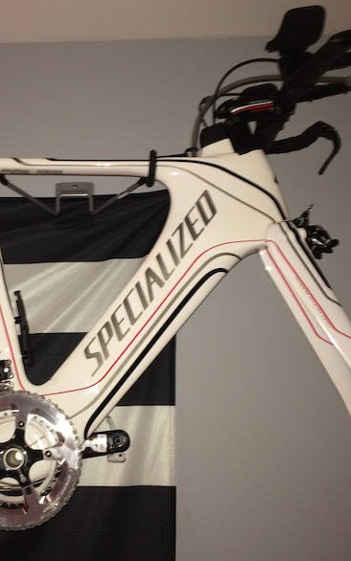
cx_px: 76
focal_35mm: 42
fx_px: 643
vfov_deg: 47.2
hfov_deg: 29.9
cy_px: 285
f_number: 2.2
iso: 80
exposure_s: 1/16
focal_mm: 4.15
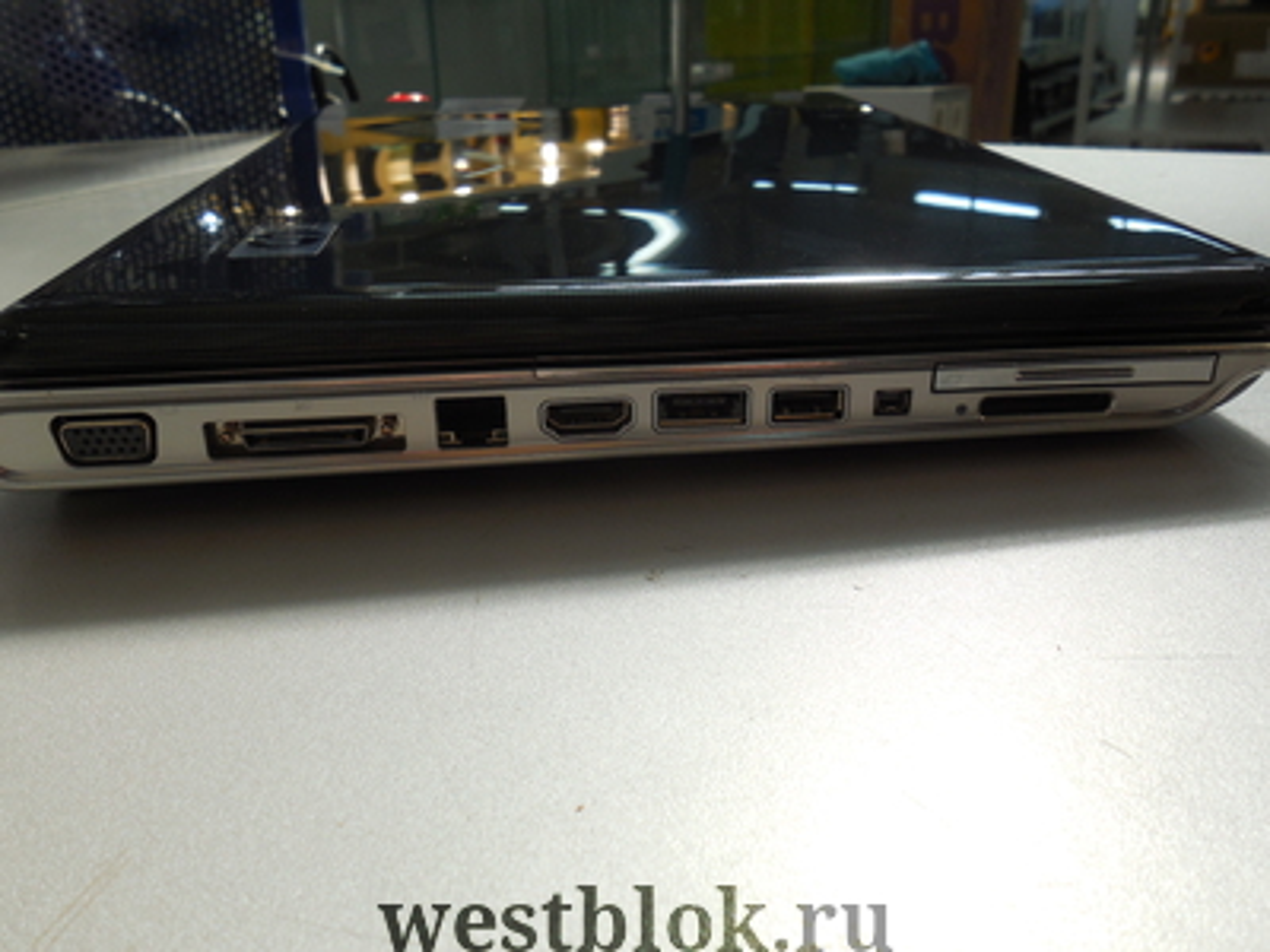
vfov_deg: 46.8
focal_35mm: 30
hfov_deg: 60.0
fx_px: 1101
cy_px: 476
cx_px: 635
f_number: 3.8
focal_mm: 5.3
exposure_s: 1/125
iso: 125
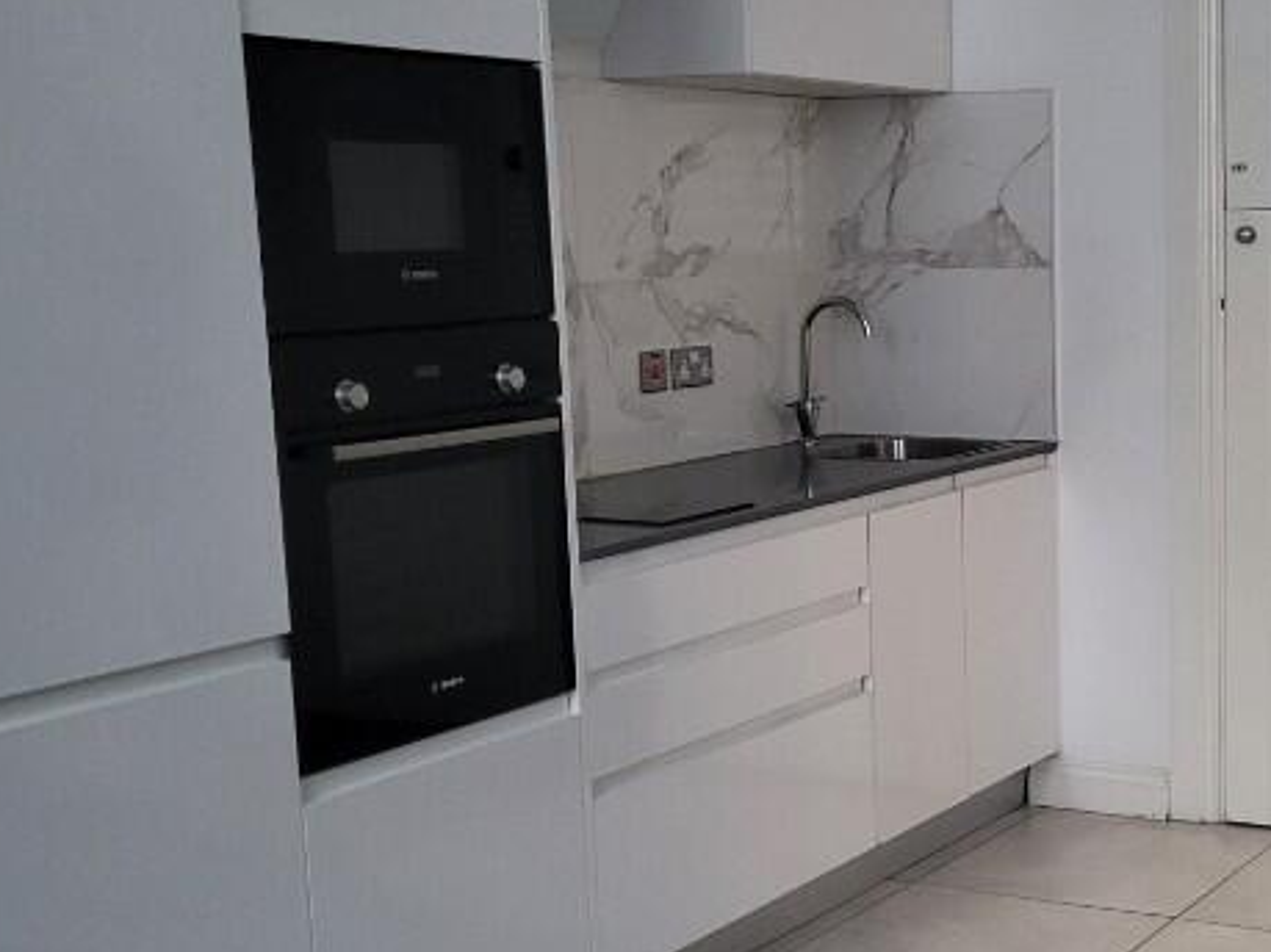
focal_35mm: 58
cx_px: 1063
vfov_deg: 25.1
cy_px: 653
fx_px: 2129
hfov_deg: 32.1
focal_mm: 5.4
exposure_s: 1/25
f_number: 1.8
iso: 640
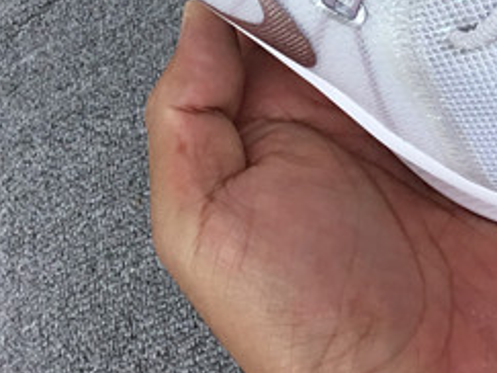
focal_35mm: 115
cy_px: -188
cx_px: 413
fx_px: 1650
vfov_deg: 12.3
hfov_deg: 17.0
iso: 25
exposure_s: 1/416
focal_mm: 3.3
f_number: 2.4
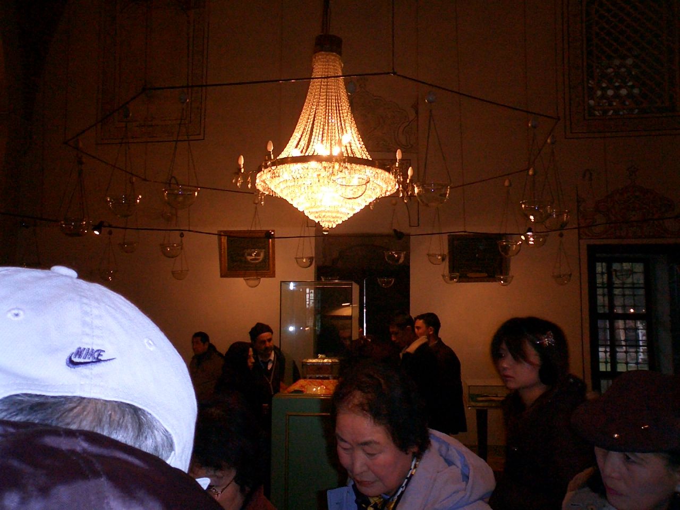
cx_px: 340
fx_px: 727
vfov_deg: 38.7
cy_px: 255
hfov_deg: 50.1
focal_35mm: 37
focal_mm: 5.6
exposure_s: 1/40
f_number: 3.5
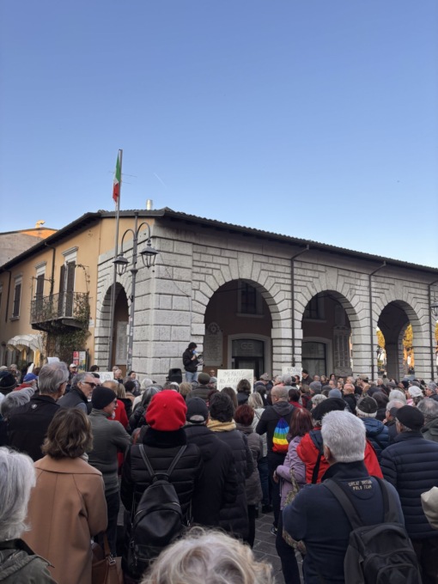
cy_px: 292
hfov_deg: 53.1
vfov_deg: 67.3
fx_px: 439
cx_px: 219
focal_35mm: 26
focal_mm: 5.96
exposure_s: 1/662
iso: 50
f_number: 1.6
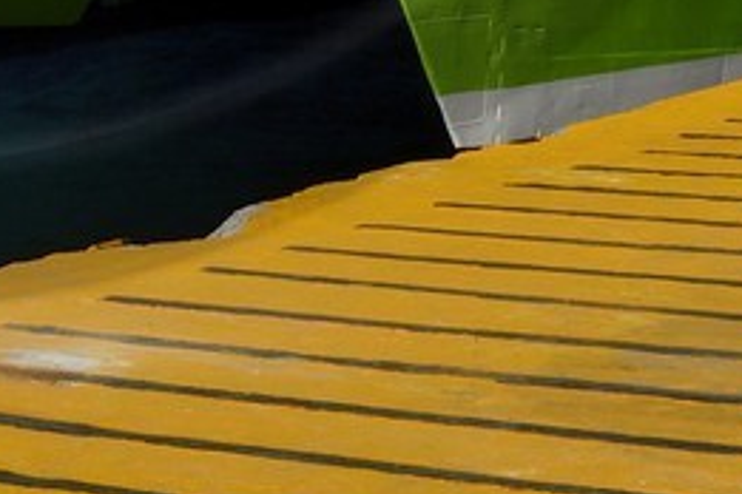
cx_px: -173
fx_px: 3030
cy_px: -872
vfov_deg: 8.2
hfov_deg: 13.5
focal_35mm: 147
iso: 200
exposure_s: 1/400
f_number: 14
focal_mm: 24
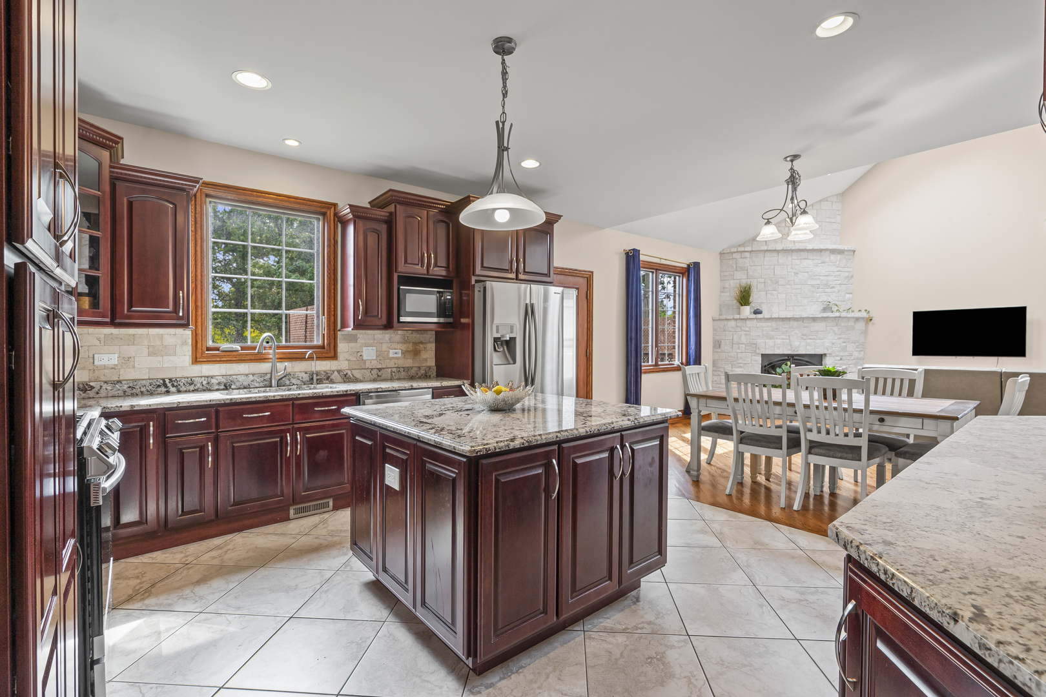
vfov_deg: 73.7
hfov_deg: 96.7
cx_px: 523
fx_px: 465
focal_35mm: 16
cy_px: 348
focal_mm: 16
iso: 400
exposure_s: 1/10
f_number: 8
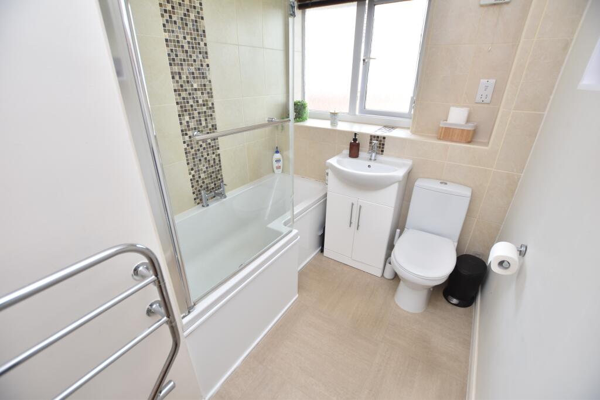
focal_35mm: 15
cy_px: 200
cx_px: 300
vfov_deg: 77.3
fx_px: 250
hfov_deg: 100.4
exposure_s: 1/40
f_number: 3.5
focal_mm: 10
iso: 100
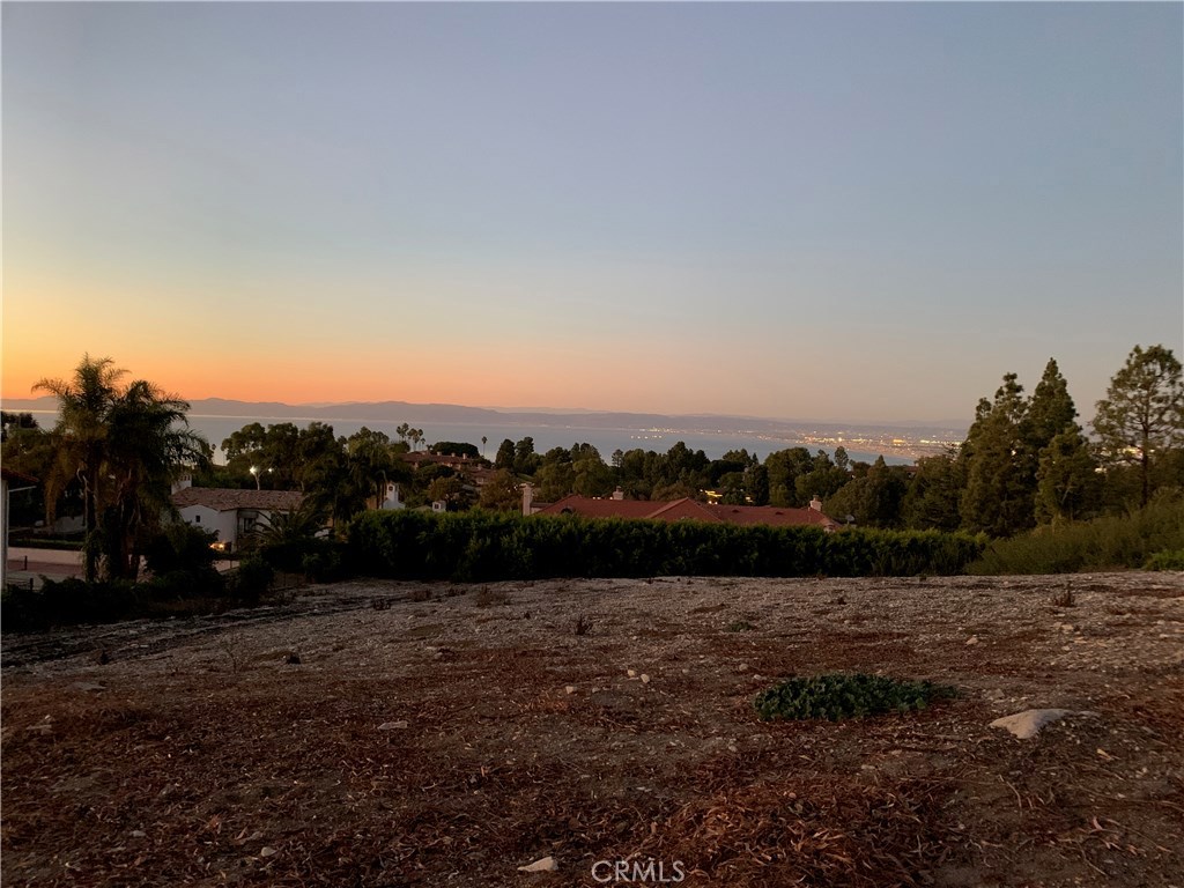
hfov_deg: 67.3
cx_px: 592
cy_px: 444
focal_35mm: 26
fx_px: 889
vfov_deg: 53.1
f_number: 1.8
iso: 400
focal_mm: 4.25
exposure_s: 1/31
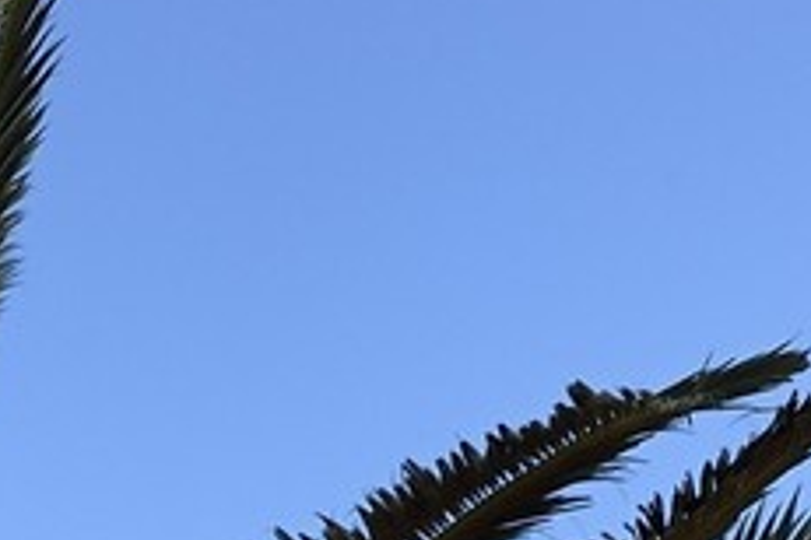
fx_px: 5609
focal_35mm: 249
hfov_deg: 7.8
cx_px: -930
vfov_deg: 5.1
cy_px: 1816
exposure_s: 1/200
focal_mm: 36
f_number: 18
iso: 200
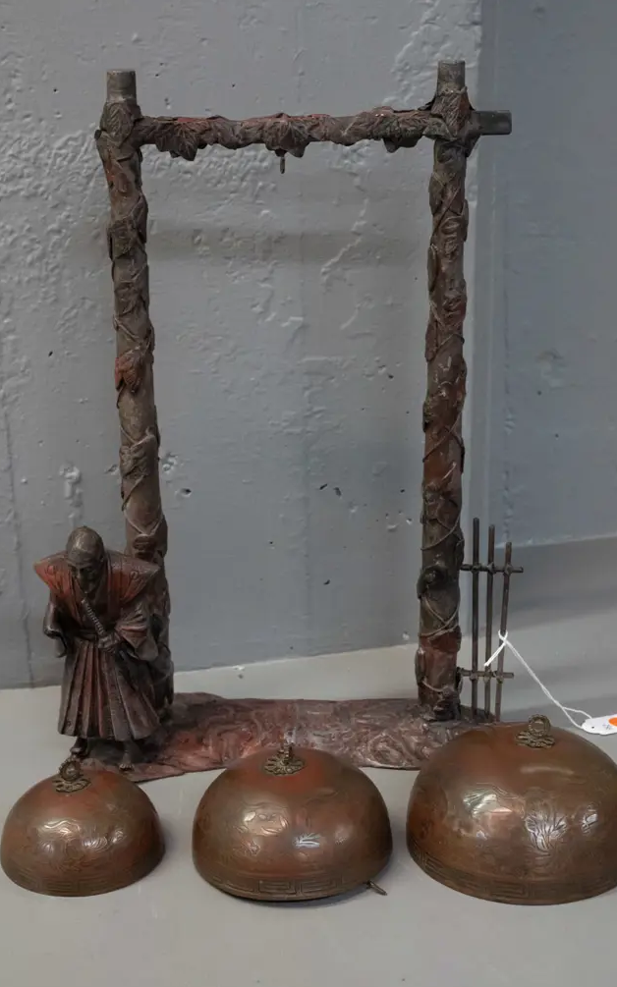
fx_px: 1453
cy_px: 499
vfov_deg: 37.5
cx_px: 311
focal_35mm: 54
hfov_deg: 24.0
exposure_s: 1/125
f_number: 5
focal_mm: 25
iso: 3200
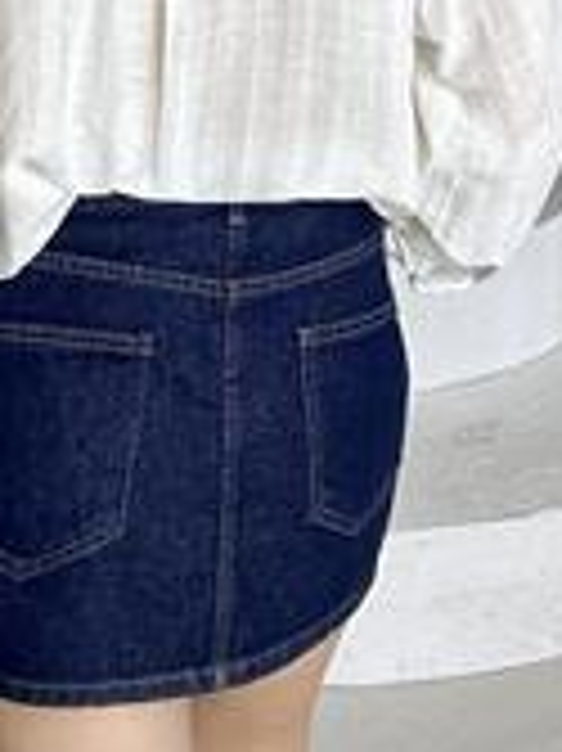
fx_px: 1561
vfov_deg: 24.9
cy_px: -108
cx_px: 243
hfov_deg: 20.4
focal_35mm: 72
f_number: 1.9
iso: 25
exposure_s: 1/121
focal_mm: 2.69
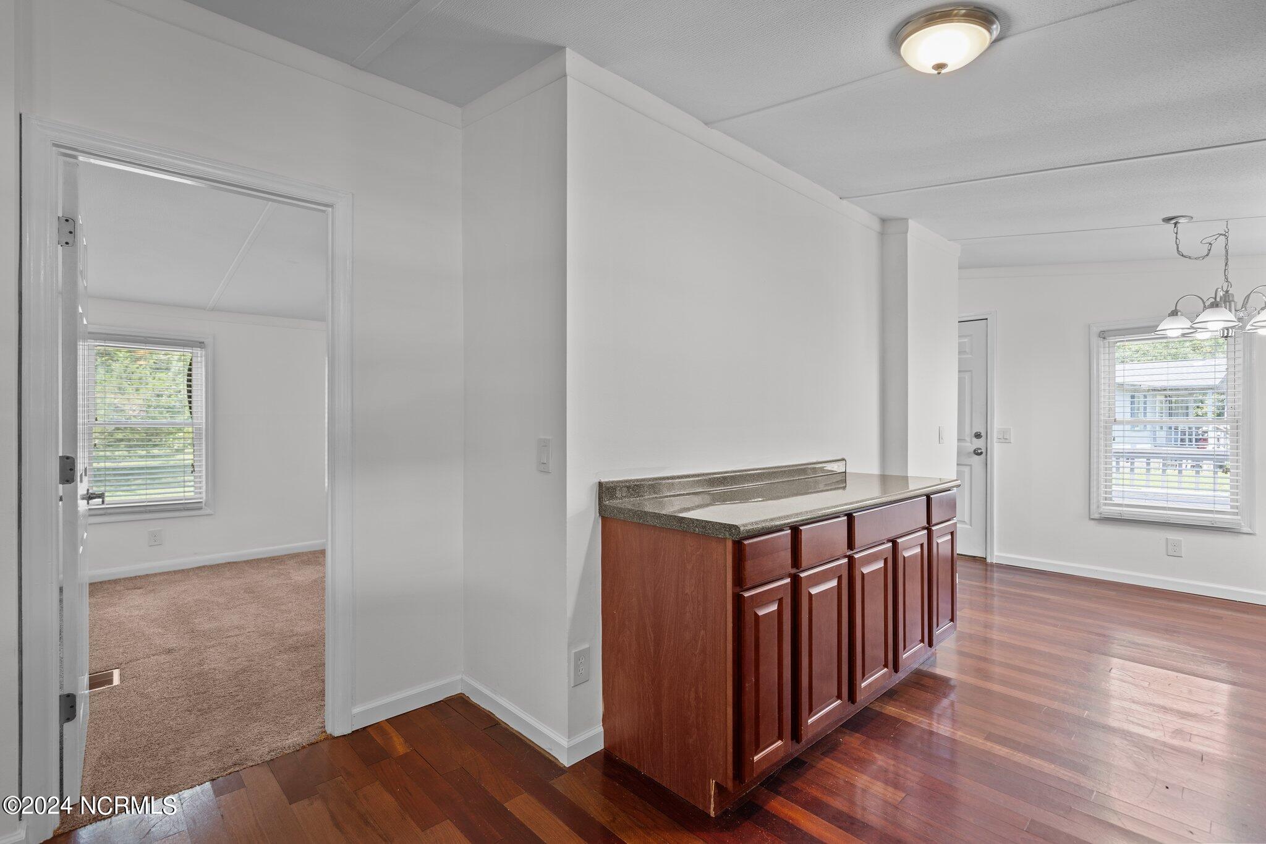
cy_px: 422
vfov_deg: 73.7
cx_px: 633
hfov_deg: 96.7
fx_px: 563
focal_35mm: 16
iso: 320
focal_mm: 16
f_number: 4
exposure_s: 1/6
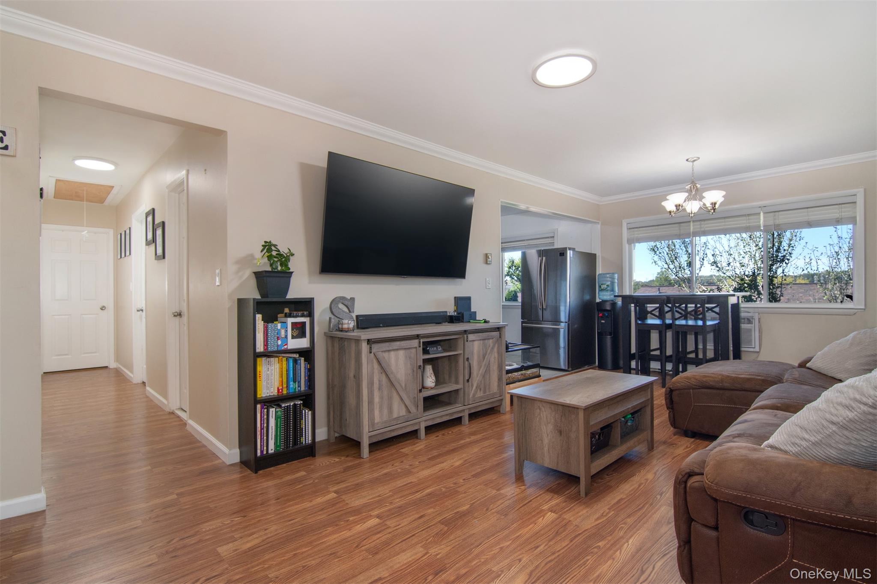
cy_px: 292
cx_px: 438
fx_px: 402
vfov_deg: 72.0
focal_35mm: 16
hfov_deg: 95.0
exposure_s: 1/100
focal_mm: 11
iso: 640
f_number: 8
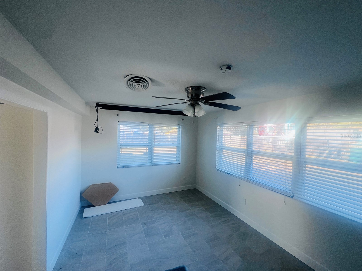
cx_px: 181
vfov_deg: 89.9
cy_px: 136
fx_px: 136
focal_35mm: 13
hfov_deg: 106.2
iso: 50
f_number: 1.8
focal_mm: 1.57
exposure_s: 1/99
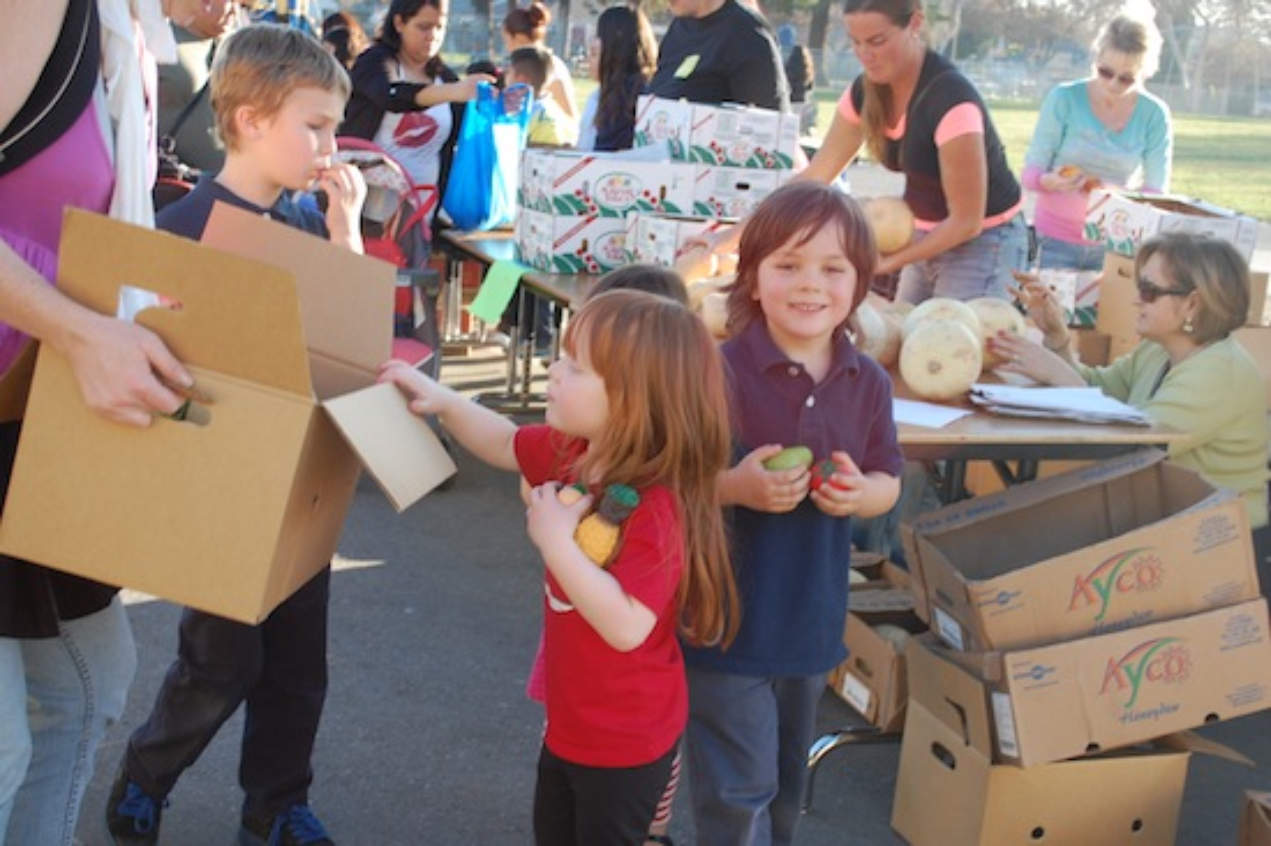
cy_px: 423
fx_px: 1694
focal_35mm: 48
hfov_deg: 41.1
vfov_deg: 28.0
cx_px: 636
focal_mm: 32
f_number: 5.6
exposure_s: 1/125
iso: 280
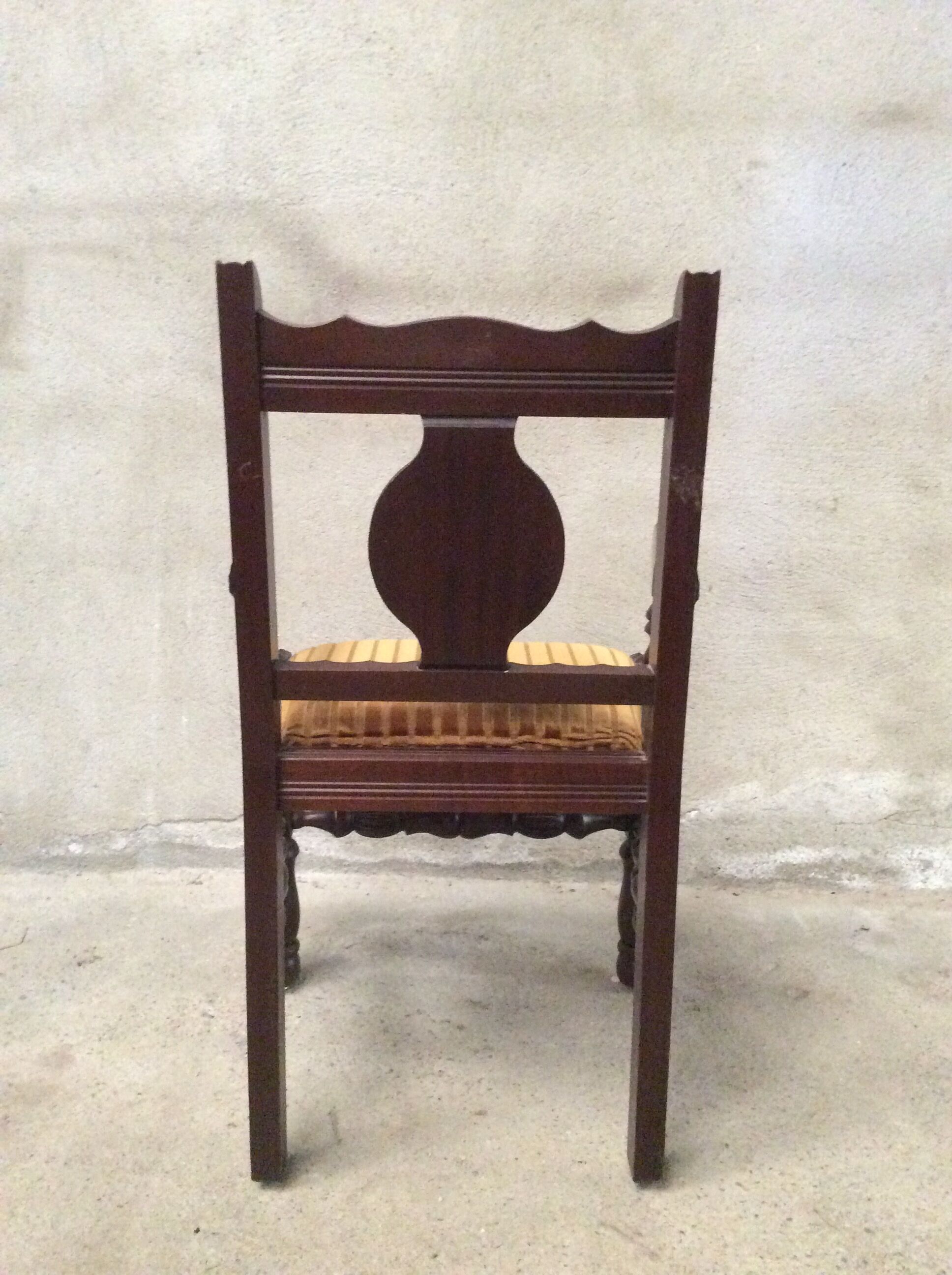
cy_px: 638
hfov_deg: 44.1
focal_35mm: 32
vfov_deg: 56.9
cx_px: 476
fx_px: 1177
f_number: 2.4
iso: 500
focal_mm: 3.3
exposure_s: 1/17
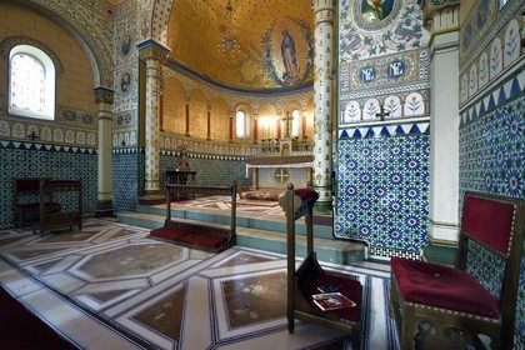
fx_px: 219
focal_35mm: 15
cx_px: 262
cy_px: 175
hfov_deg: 100.4
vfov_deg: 77.3
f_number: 7.1
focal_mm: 15
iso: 640
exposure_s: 1/8
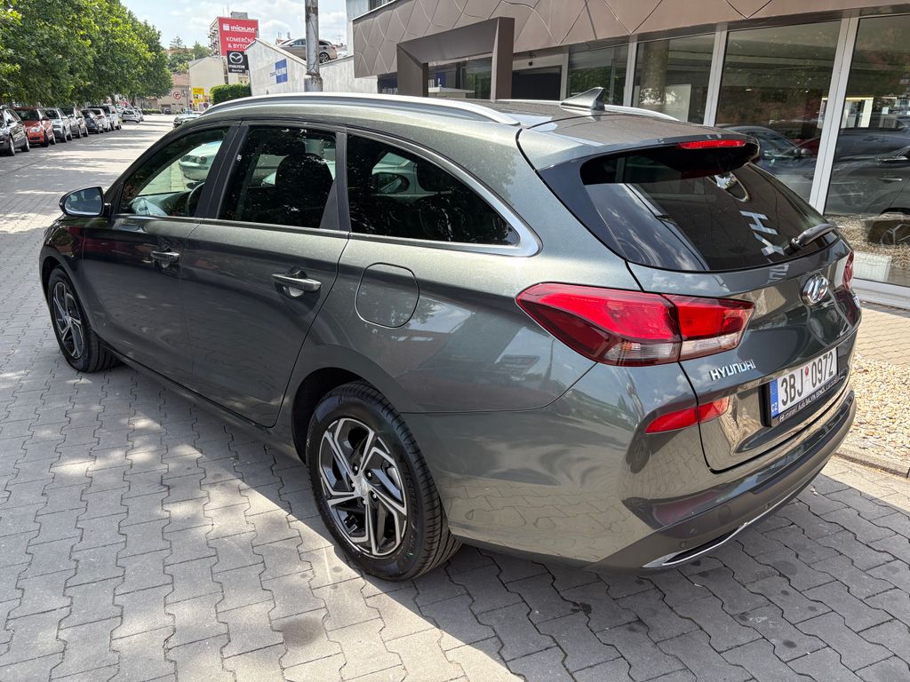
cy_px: 341
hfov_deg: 67.3
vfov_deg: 53.1
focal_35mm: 26
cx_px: 455
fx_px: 683
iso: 64
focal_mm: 5.96
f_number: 1.6
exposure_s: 1/1135
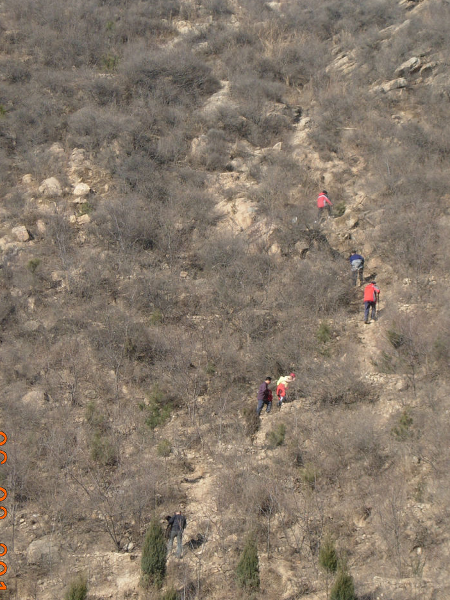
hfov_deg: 7.4
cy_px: 284
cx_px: 280
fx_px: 3501
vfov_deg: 9.8
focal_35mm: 202
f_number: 5.3
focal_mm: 26.3
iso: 50
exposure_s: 1/287
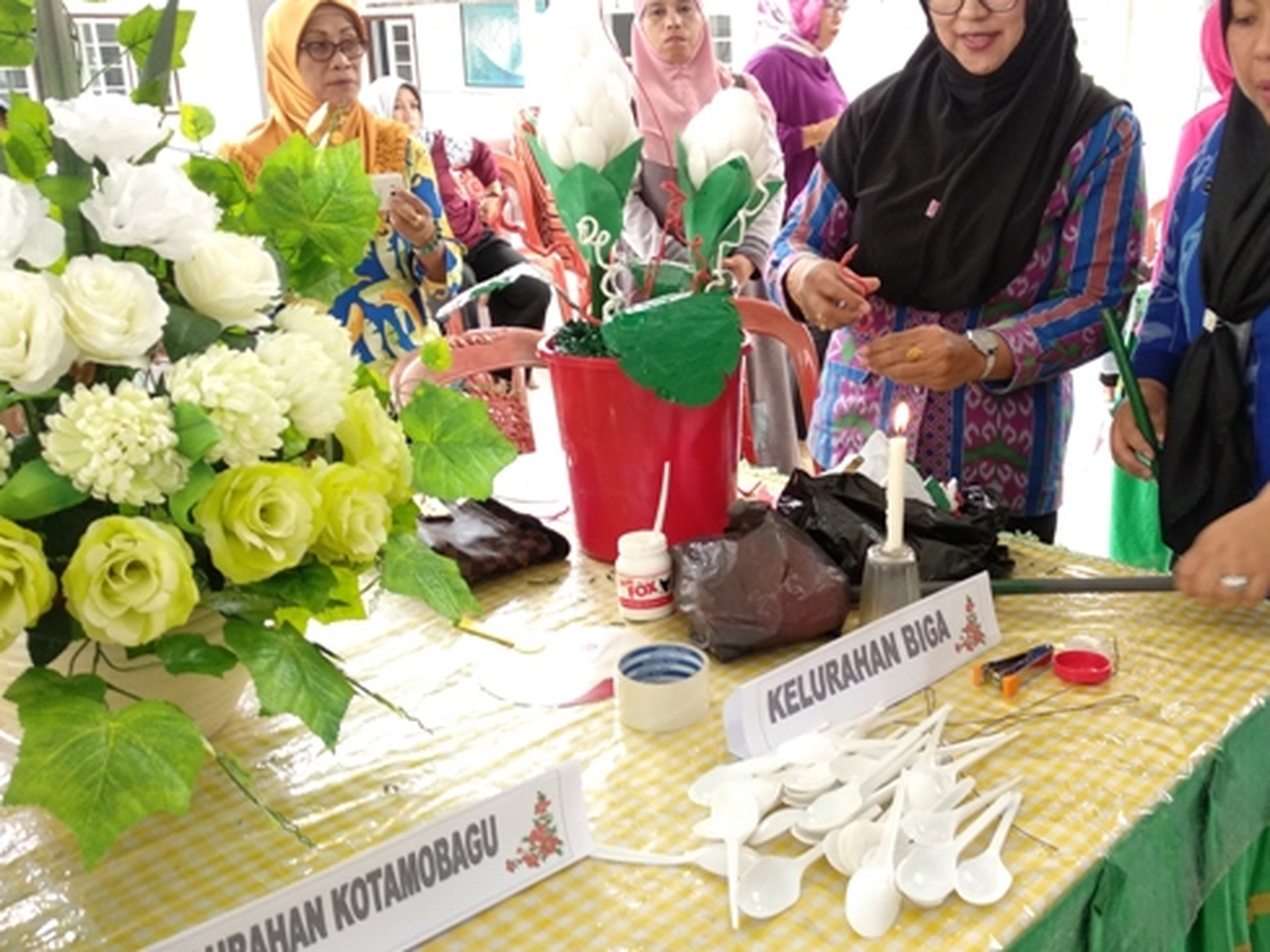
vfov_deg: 41.8
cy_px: 446
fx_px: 1248
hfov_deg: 53.3
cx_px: 800
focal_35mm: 34
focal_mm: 3.81
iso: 320
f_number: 2.2
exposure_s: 1/33
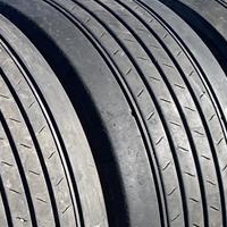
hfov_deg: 12.1
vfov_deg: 12.2
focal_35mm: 138
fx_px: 1024
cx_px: -99
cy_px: 304
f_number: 1.8
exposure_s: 1/1412
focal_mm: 4.25
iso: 32
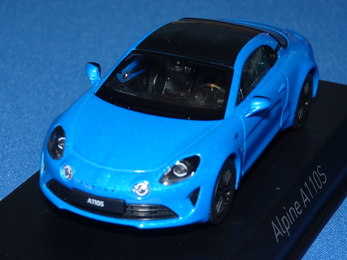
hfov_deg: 15.6
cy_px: 130
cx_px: 174
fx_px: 1263
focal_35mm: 126
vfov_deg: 11.8
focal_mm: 12.8
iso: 100
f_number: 3.4
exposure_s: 1/40
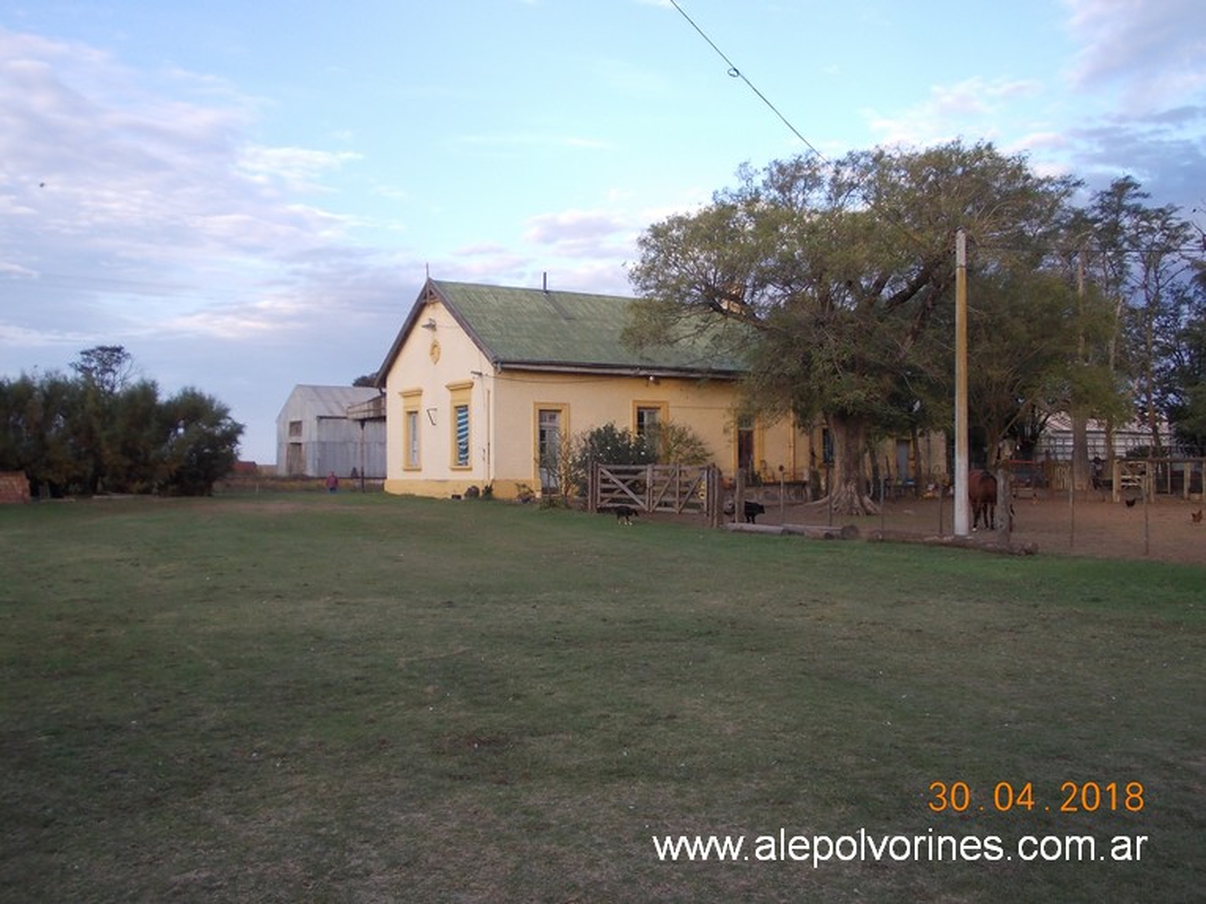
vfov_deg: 37.7
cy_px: 452
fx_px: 1323
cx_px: 603
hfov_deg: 49.0
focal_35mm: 38
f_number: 3.1
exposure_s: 1/160
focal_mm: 5.3
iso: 80
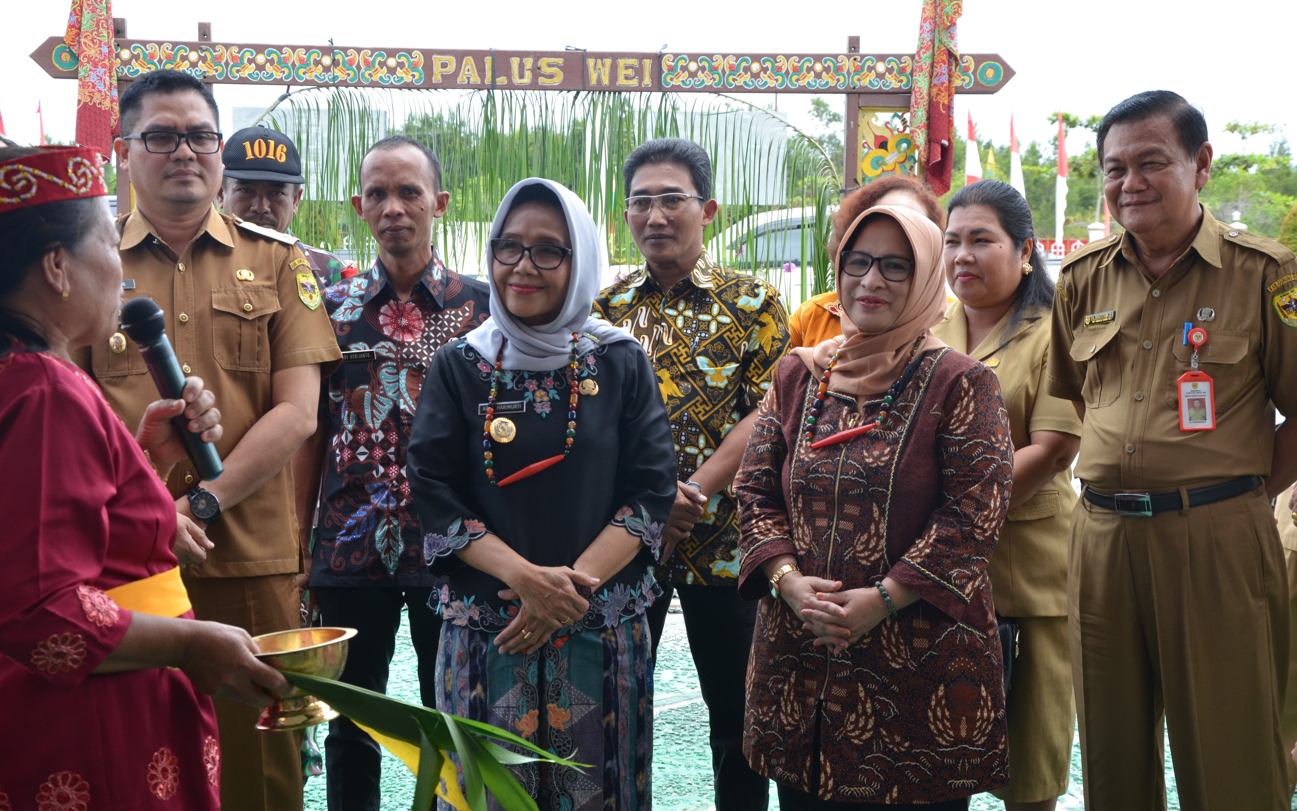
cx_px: 645
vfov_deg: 20.0
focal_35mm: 65
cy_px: 406
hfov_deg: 31.5
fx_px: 2298
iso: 400
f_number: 8
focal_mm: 42
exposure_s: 1/250
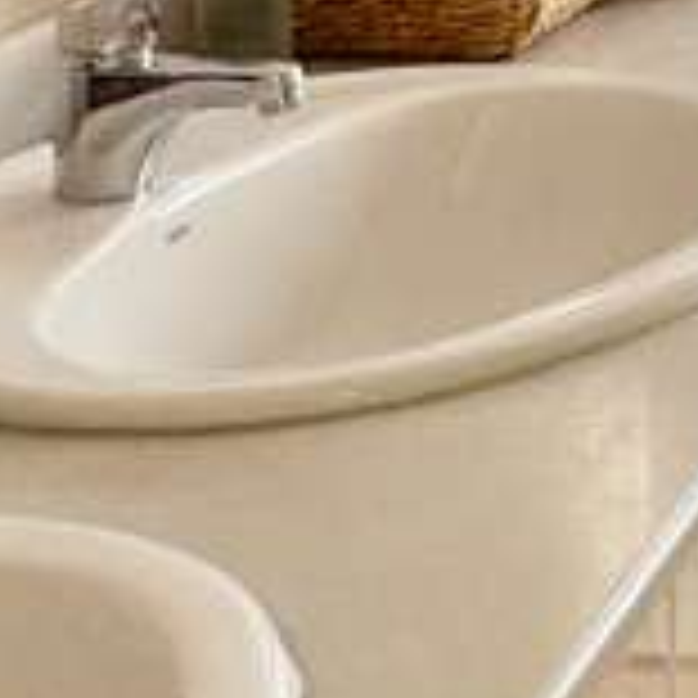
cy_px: -606
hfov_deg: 12.7
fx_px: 2738
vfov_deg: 13.0
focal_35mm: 120
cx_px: 1387
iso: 40
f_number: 2.2
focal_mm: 2.22
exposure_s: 1/462
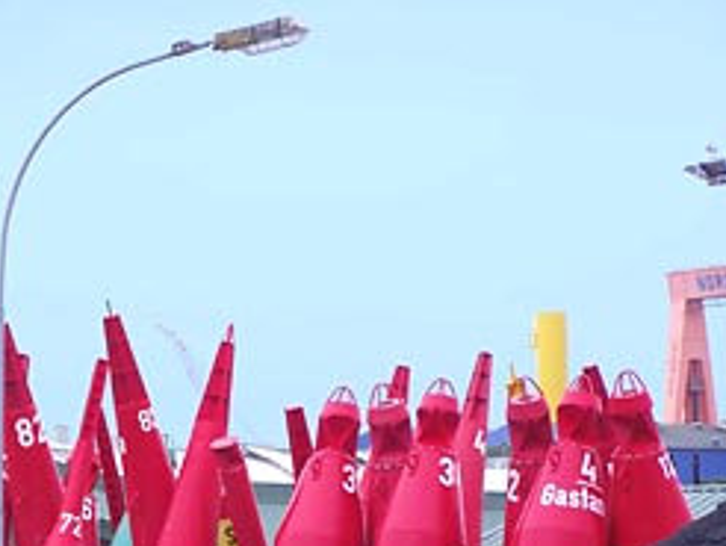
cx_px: 105
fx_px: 4640
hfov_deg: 8.9
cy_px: 444
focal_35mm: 221
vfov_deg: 6.7
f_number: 3.3
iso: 64
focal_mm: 21.2
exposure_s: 1/320
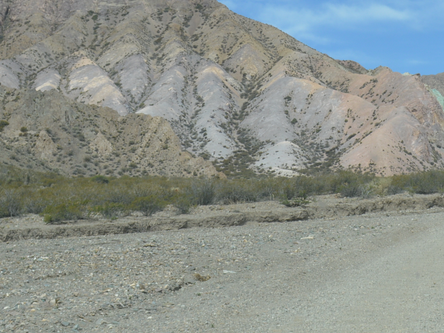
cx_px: 366
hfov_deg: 19.8
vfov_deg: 15.0
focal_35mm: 98
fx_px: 1257
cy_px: 70
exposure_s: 1/250
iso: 100
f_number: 8
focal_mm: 24
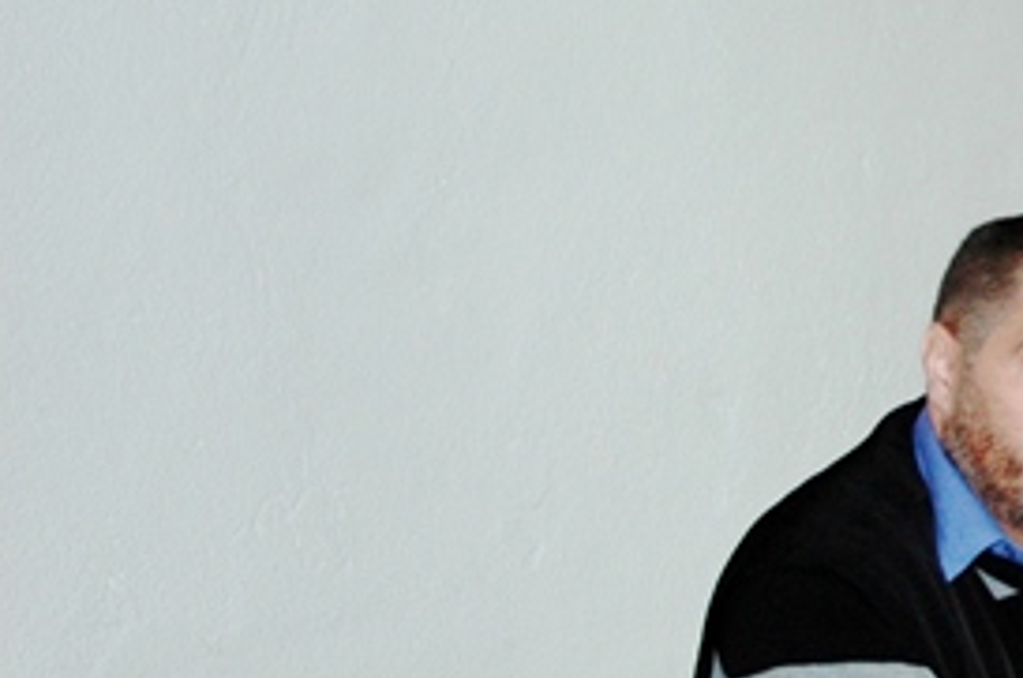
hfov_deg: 19.5
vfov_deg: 14.7
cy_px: 435
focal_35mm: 92
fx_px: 2623
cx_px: 1491
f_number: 3.8
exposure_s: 1/60
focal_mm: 21
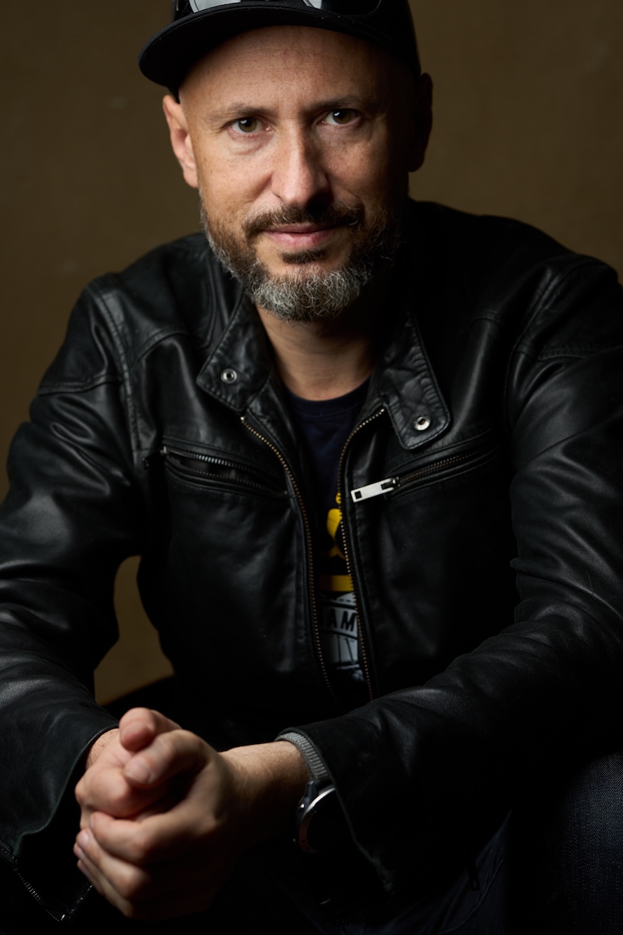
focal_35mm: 124
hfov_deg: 11.1
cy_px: 315
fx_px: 3219
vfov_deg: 16.5
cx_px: 296
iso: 100
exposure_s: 1/200
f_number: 3.5
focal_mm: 85
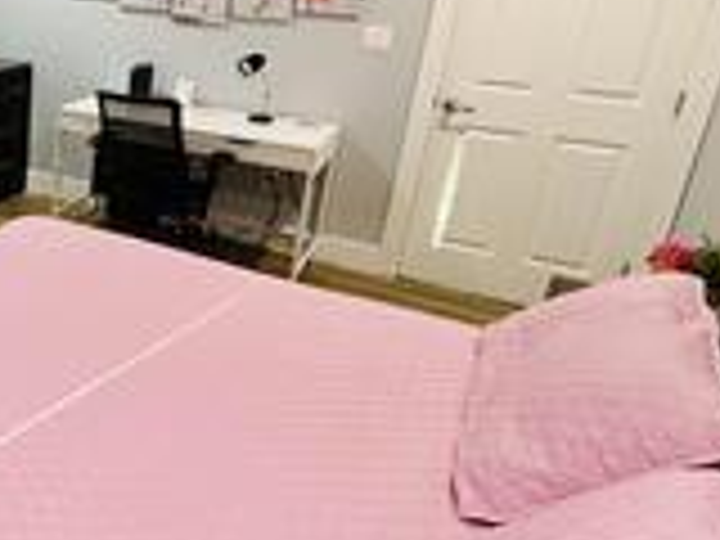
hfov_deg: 41.4
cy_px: 171
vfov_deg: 40.1
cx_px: -81
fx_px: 728
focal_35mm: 35
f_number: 2.2
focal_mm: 2.22
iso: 320
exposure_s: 1/60
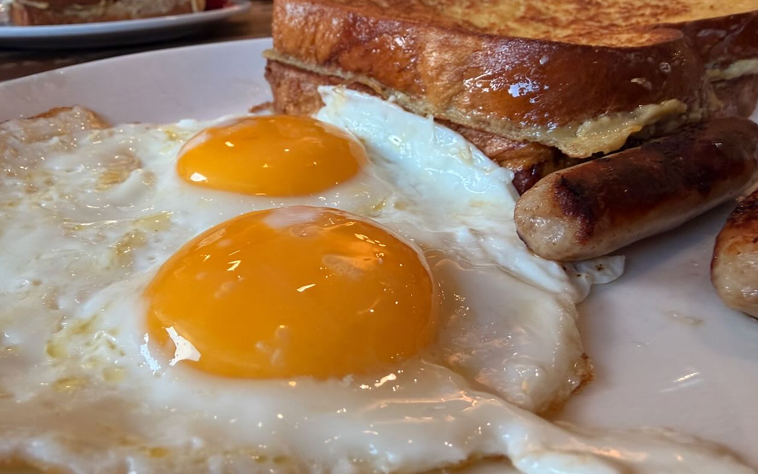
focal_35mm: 27
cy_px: 228
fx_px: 558
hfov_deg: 68.4
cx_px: 376
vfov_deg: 46.0
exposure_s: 1/120
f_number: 2.2
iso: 200
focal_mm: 2.22
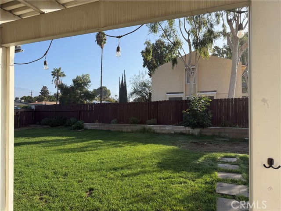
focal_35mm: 24
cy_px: 106
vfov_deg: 56.8
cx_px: 140
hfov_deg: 71.6
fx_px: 195
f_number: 1.78
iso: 80
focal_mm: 6.76
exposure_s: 1/3021
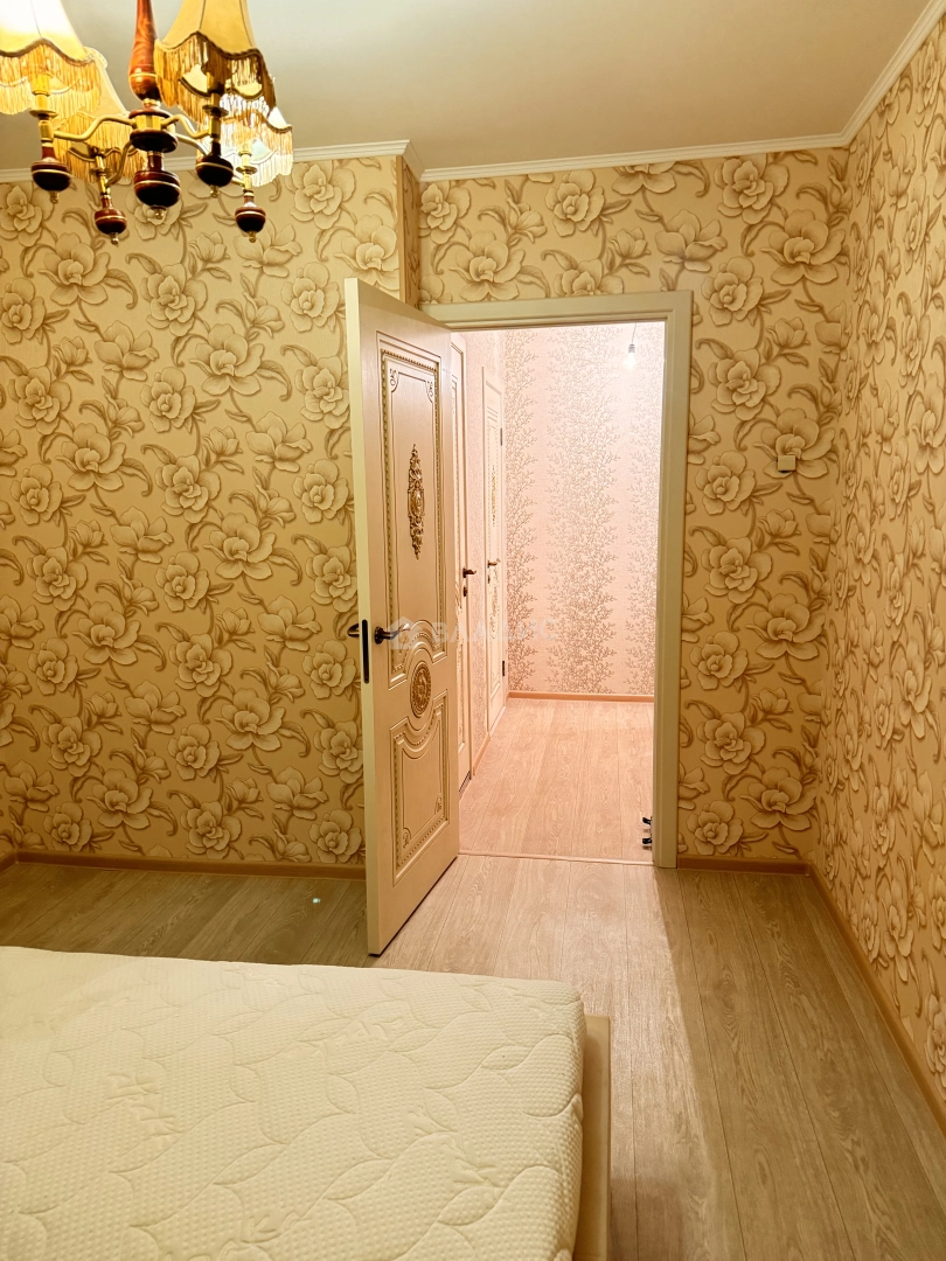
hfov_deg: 56.8
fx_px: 875
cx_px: 473
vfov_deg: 71.6
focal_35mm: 24
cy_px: 630
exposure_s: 1/50
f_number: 1.78
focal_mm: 6.76
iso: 800
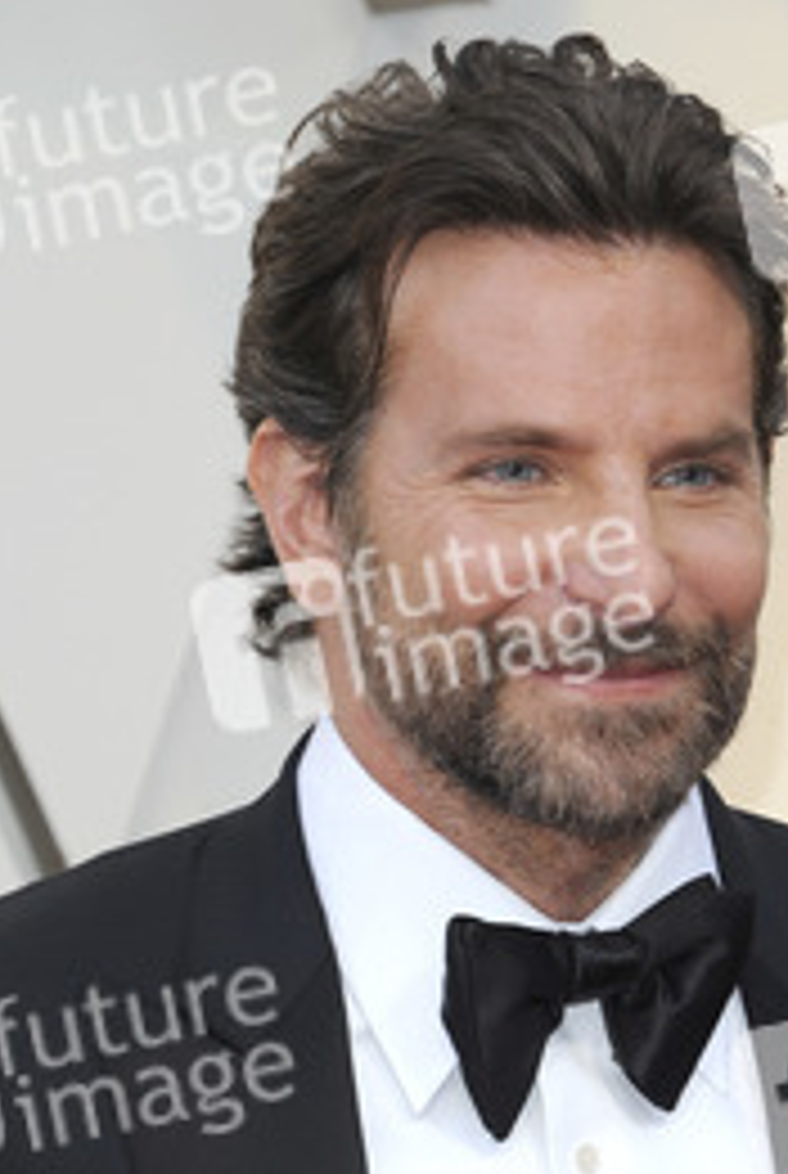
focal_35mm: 459
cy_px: 850
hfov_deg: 3.0
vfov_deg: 4.5
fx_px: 15010
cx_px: 556
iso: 1000
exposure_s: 1/250
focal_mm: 300
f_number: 8
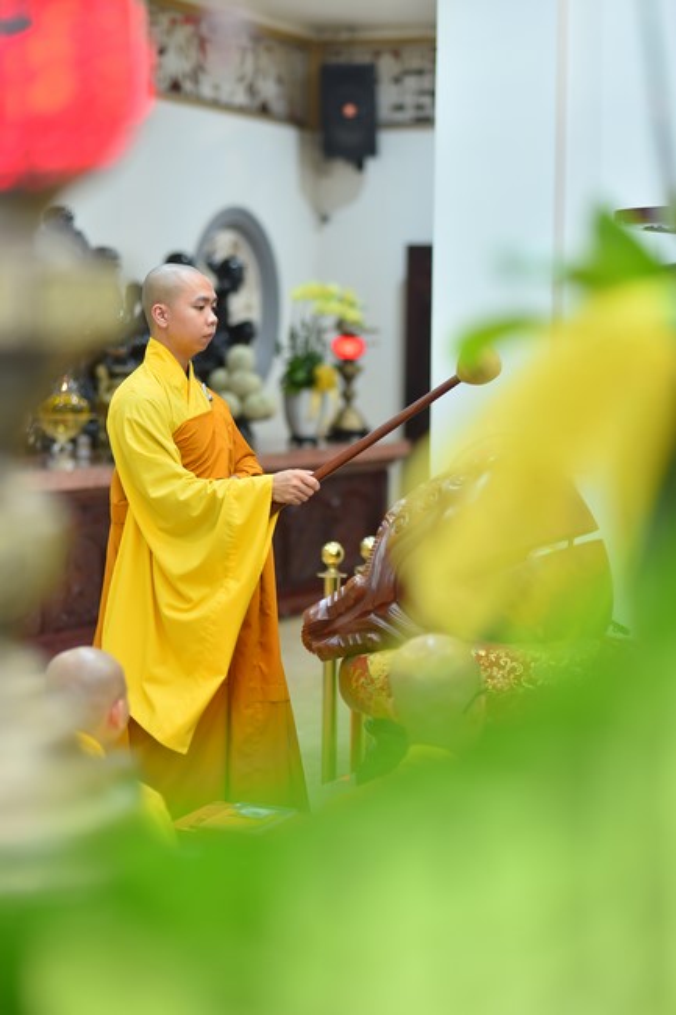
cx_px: 338
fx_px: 2395
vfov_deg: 23.9
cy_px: 508
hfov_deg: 16.1
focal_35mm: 85
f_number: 2.2
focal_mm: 85
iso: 640
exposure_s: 1/80
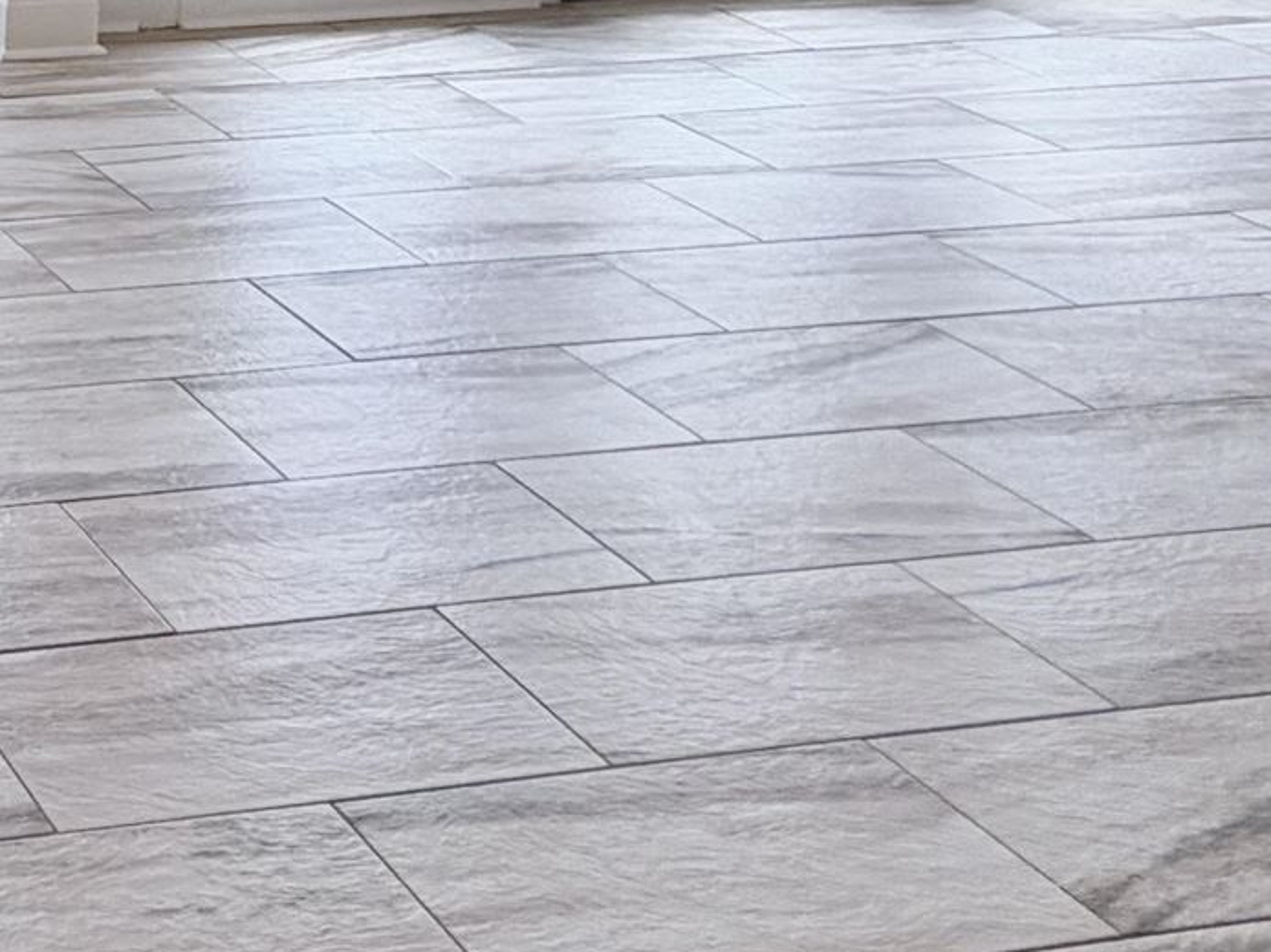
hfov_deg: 25.0
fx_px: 2276
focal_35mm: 62
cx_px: -557
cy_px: -384
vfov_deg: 20.8
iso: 64
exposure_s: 1/120
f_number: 2.2
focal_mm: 2.22
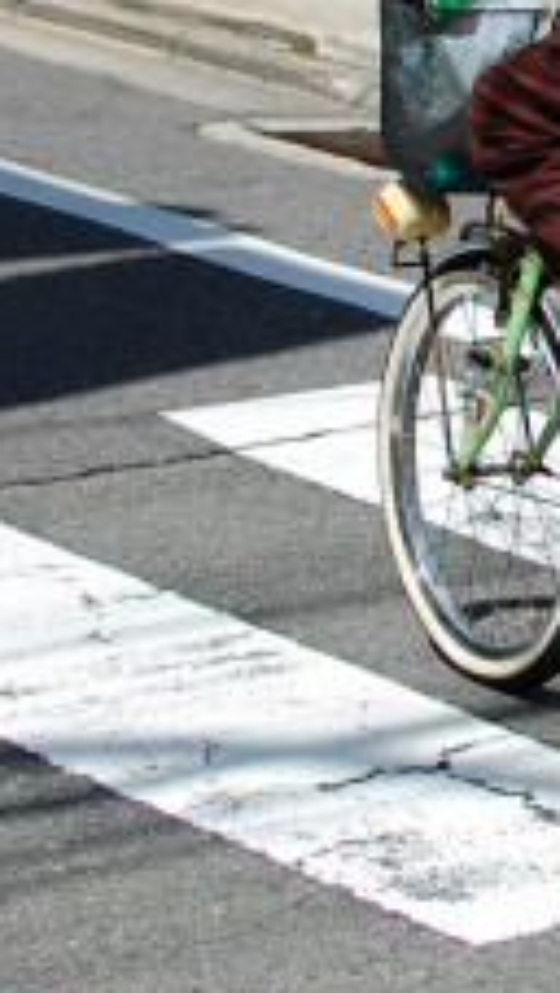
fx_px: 5108
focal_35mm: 194
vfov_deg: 11.0
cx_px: 822
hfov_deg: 6.2
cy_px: 109
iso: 200
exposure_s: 1/2500
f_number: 2.8
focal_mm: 35
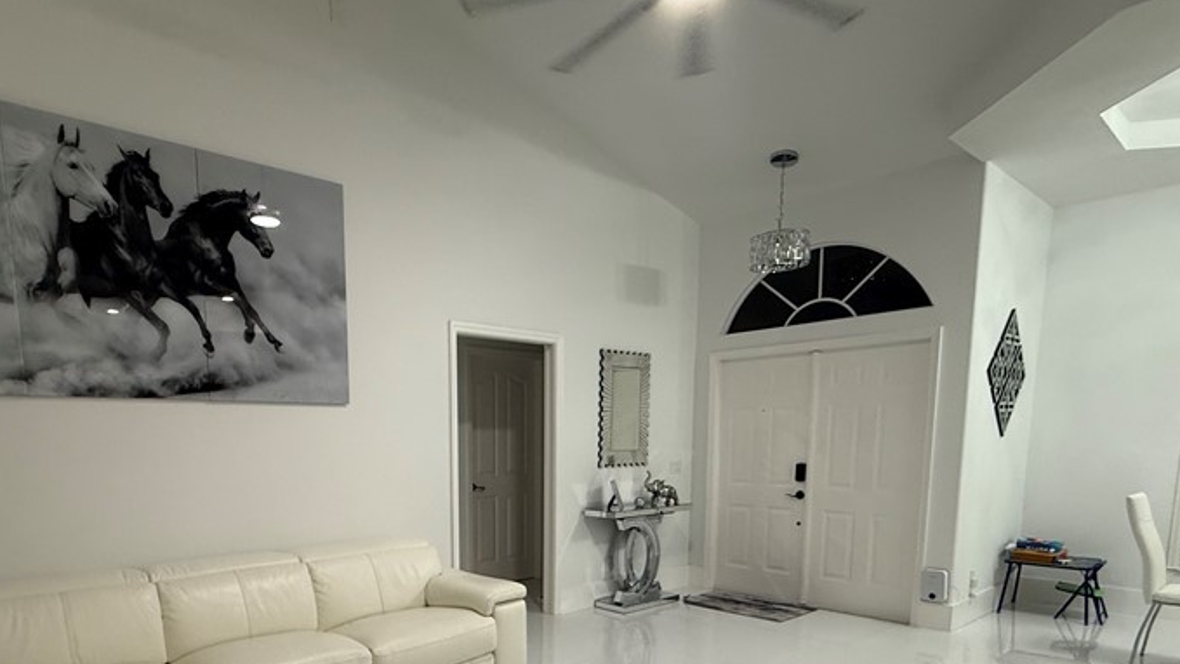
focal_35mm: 23
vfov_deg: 46.7
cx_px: 483
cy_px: 537
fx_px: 720
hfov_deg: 78.0
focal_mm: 2.22
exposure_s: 1/60
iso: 200
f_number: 2.2
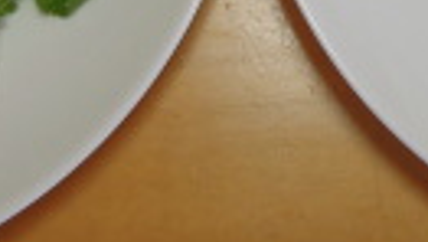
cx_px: 222
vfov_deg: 11.2
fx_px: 1136
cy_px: -214
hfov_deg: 21.3
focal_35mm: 100
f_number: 2.8
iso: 160
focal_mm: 4.3
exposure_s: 1/80
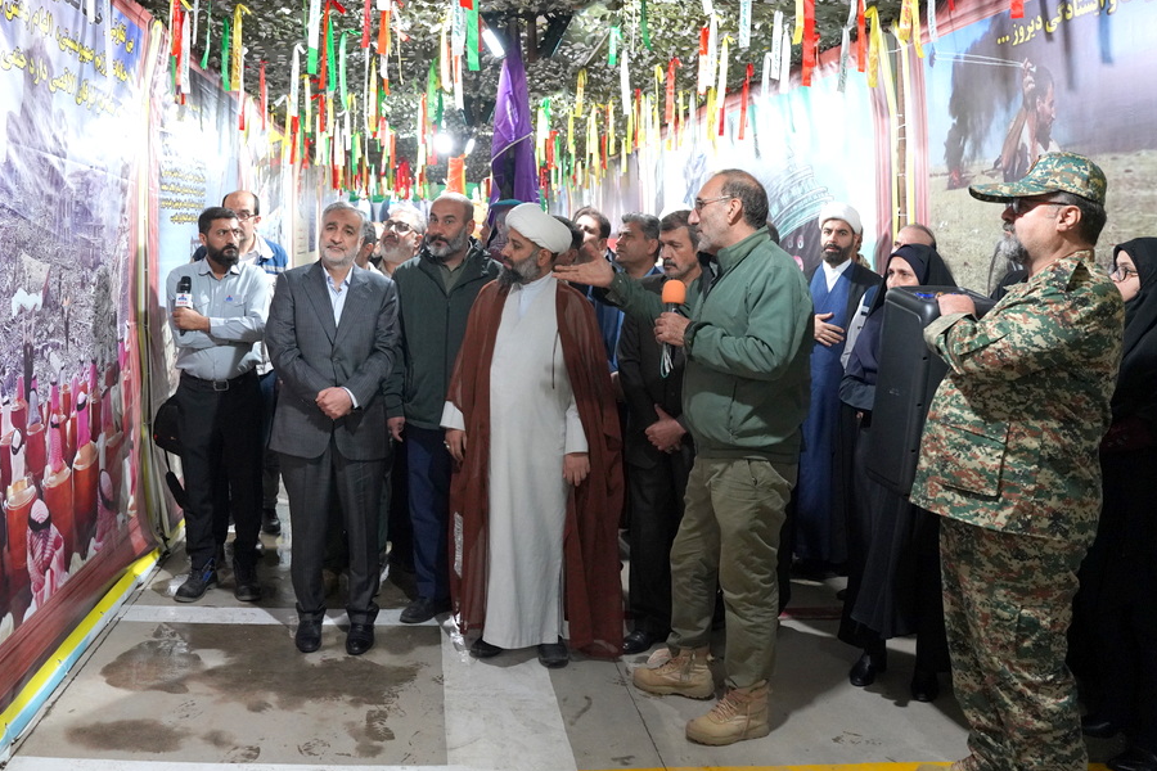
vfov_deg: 40.6
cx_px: 399
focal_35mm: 32
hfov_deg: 57.6
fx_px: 1028
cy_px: 262
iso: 2500
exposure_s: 1/160
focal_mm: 24
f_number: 4
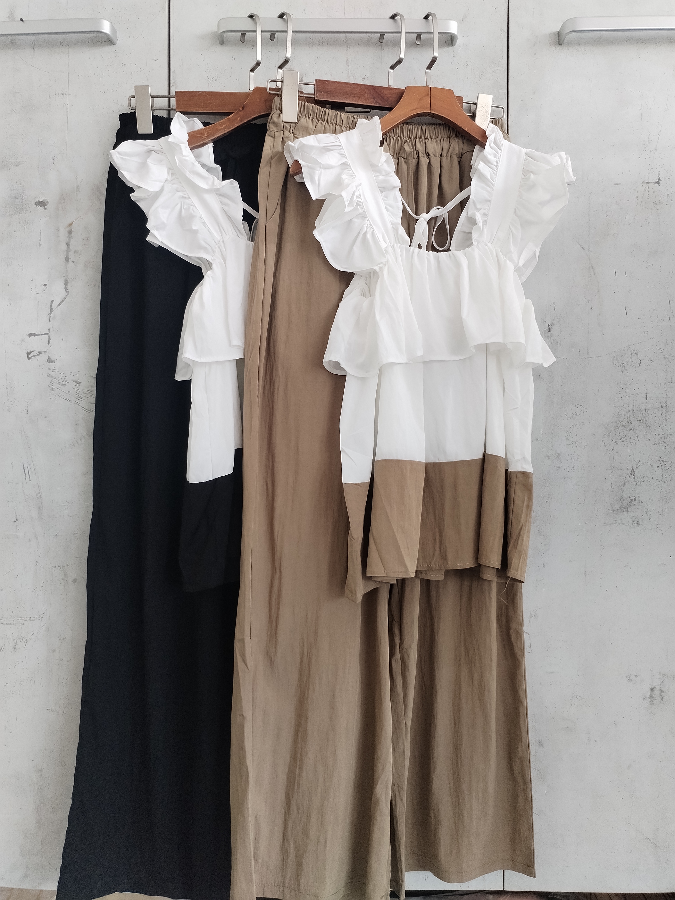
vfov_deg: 61.7
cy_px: 450
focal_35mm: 29
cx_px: 338
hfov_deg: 48.2
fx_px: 754
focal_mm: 4.75
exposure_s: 1/50
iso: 490
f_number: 1.8
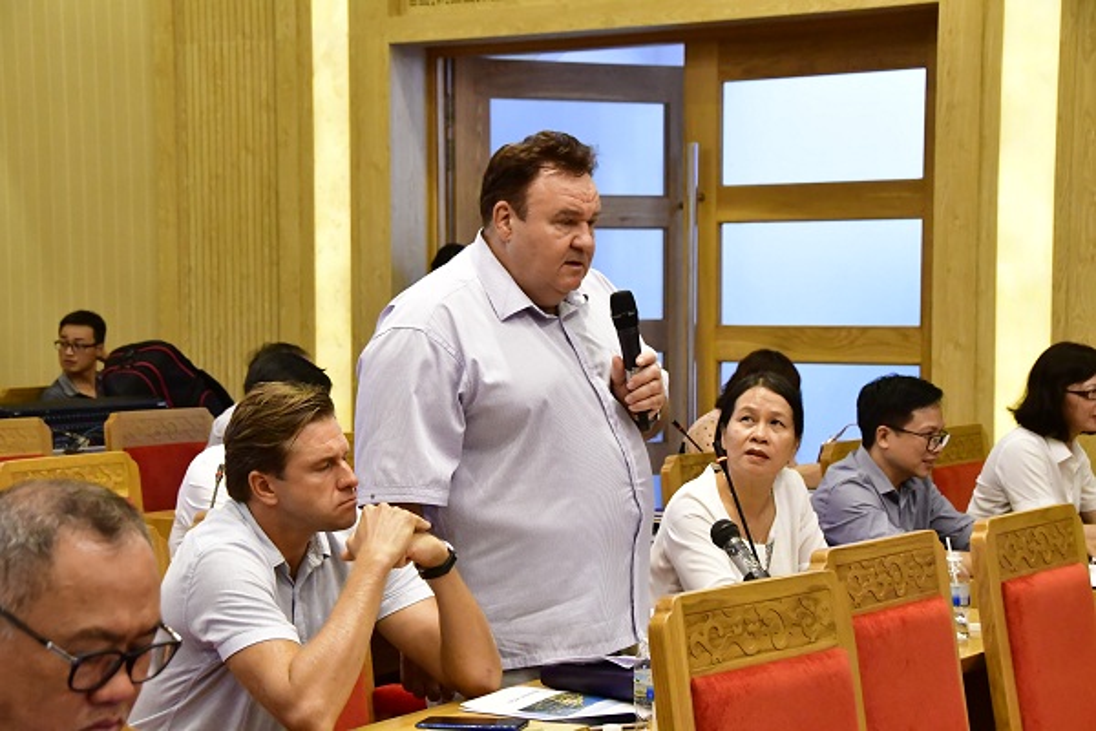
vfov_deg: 17.5
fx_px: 2374
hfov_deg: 26.0
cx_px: 548
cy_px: 366
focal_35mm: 78
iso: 9000
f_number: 8
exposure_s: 1/80
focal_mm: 52
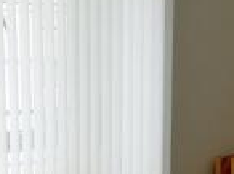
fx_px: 729
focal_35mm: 108
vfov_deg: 13.2
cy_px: 226
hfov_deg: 17.9
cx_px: 22
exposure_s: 1/110
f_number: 2.2
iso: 50
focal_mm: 3.95
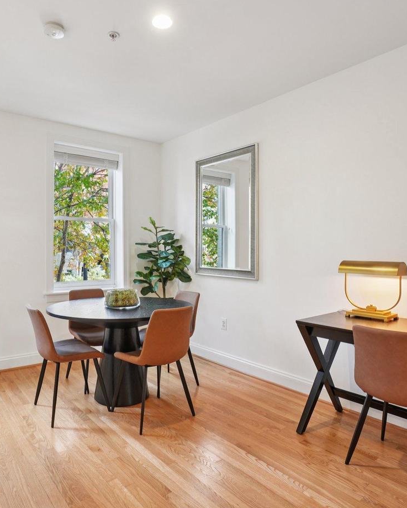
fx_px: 331
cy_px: 253
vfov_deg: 75.0
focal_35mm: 22
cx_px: 187
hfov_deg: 63.0
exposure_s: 1/2.5
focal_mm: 10
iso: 100
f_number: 7.1
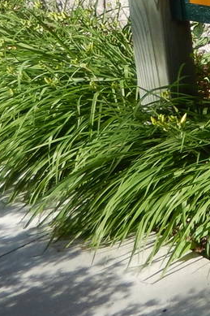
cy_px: -89
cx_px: 484
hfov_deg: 11.0
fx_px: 937
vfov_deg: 17.9
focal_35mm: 107
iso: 125
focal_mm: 4.5
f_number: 3.4
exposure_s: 1/640
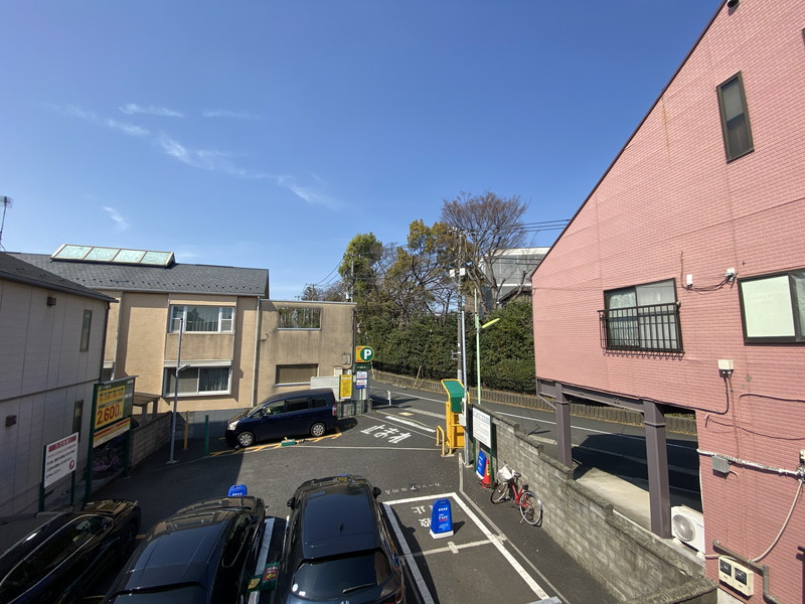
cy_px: 302
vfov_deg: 89.9
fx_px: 302
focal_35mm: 13
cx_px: 402
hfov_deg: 106.2
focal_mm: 1.54
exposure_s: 1/940
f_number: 2.4
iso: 20
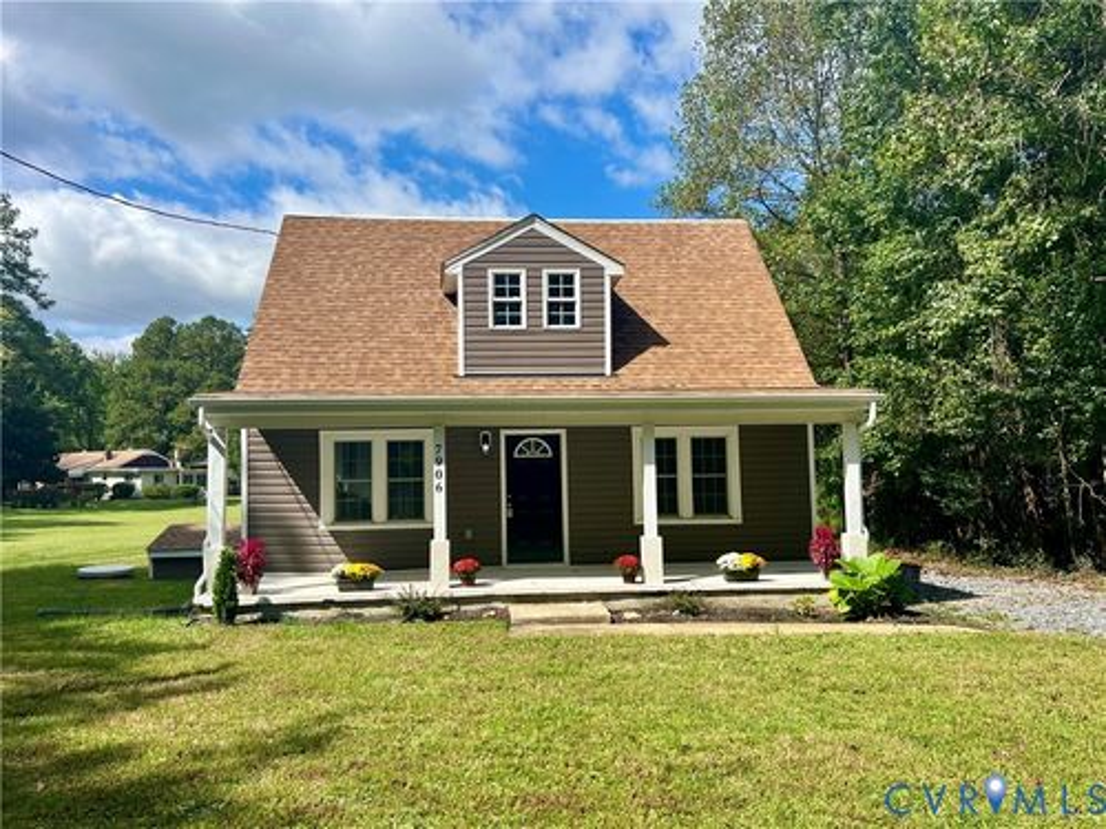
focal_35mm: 26
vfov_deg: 53.1
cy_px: 414
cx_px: 553
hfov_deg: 67.3
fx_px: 831
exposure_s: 1/4115
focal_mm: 5.7
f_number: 1.5
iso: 50
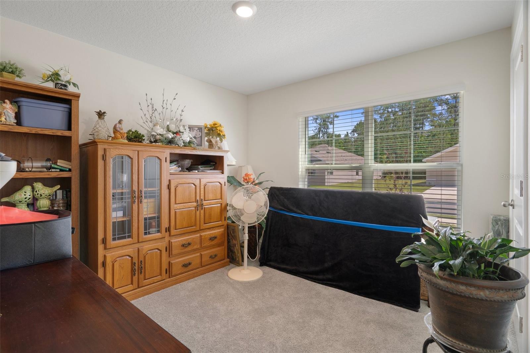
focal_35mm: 17
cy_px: 176
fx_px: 250
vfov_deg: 70.4
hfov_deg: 93.3
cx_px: 265
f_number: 8
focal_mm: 17
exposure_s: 1
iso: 320
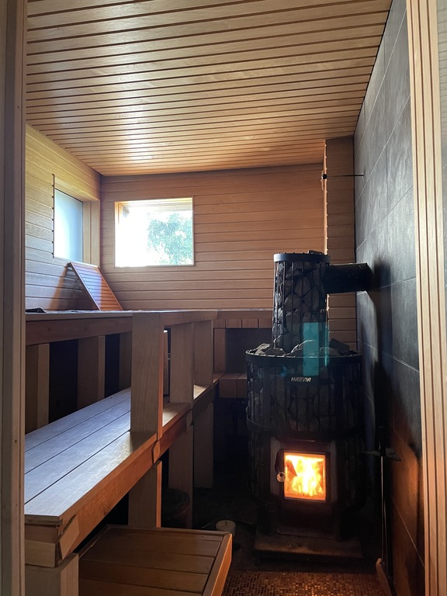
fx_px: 448
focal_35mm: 26
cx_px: 224
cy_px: 298
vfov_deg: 67.3
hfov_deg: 53.1
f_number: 1.6
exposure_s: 1/60
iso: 500
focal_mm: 4.2
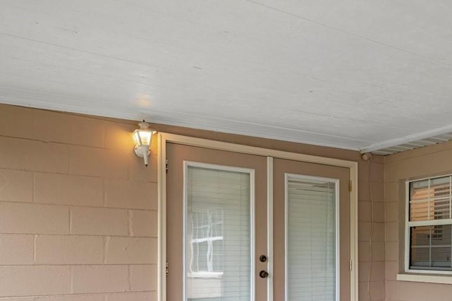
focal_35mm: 36
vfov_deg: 34.8
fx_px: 452
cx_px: 377
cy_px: 268
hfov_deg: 49.3
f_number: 8
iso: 320
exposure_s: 1/60
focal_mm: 17
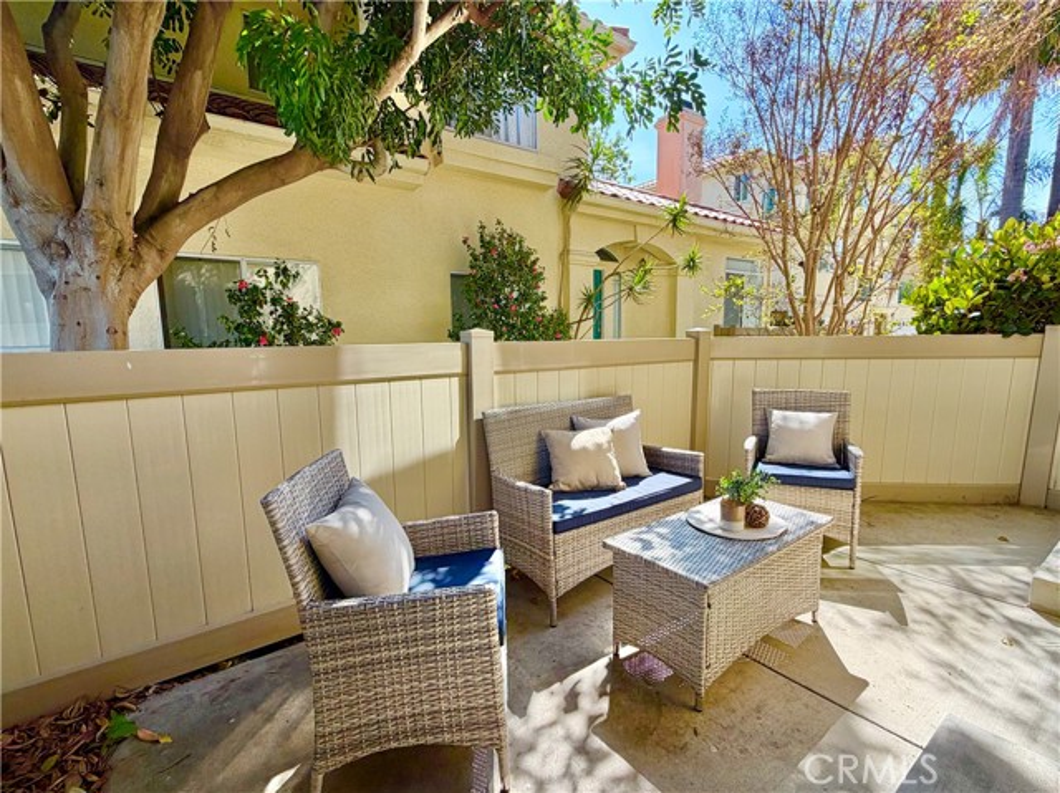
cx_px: 530
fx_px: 428
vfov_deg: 85.6
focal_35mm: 14
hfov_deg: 102.1
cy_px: 396
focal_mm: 2.22
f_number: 2.2
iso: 50
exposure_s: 1/502
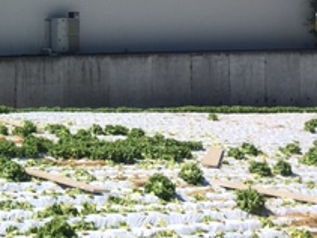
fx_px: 805
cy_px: -36
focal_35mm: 88
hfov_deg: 21.3
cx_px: -20
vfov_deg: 16.2
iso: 25
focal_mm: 4.15
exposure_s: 1/1570
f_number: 2.2
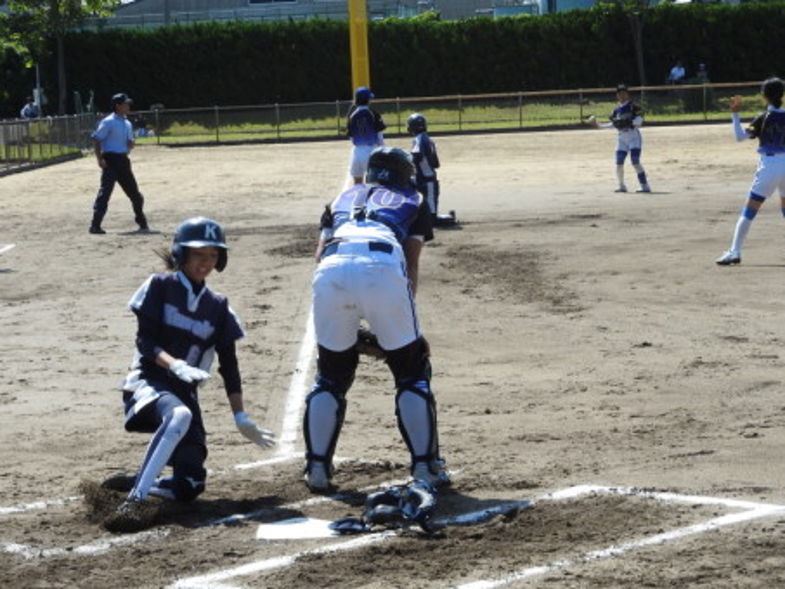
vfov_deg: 14.0
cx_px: 354
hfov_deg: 18.5
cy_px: 374
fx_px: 2404
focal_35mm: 106
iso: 100
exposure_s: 1/640
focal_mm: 14.3
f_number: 4.5
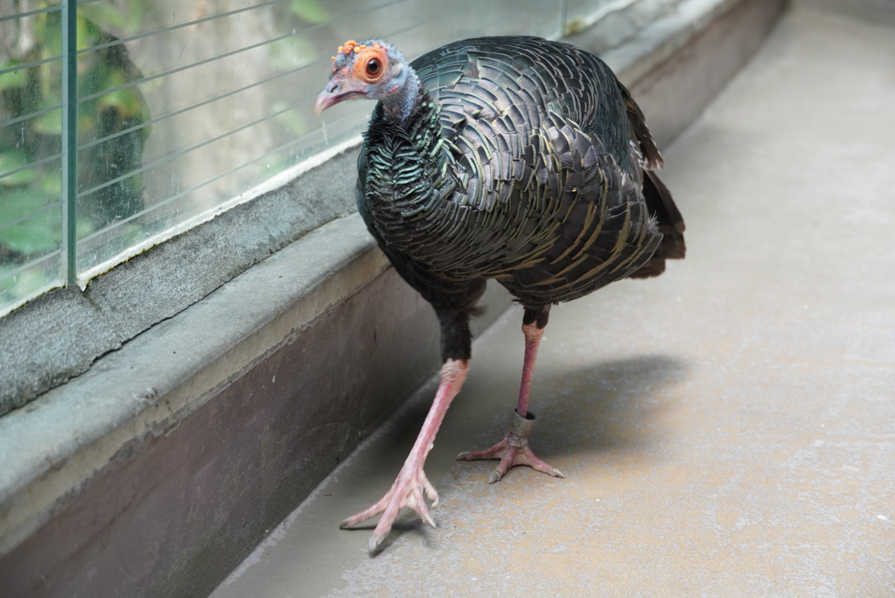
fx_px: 1903
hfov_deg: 26.5
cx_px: 448
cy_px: 299
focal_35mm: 76
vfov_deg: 17.9
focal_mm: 51
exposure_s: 1/160
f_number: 5
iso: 500
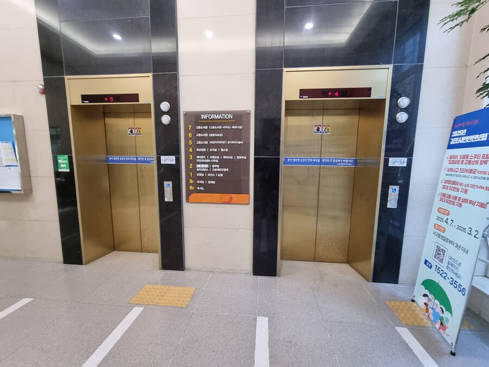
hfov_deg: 106.2
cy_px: 184
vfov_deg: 89.9
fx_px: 184
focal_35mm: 13
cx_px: 244
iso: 320
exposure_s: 1/60
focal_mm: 2.2
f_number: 2.2
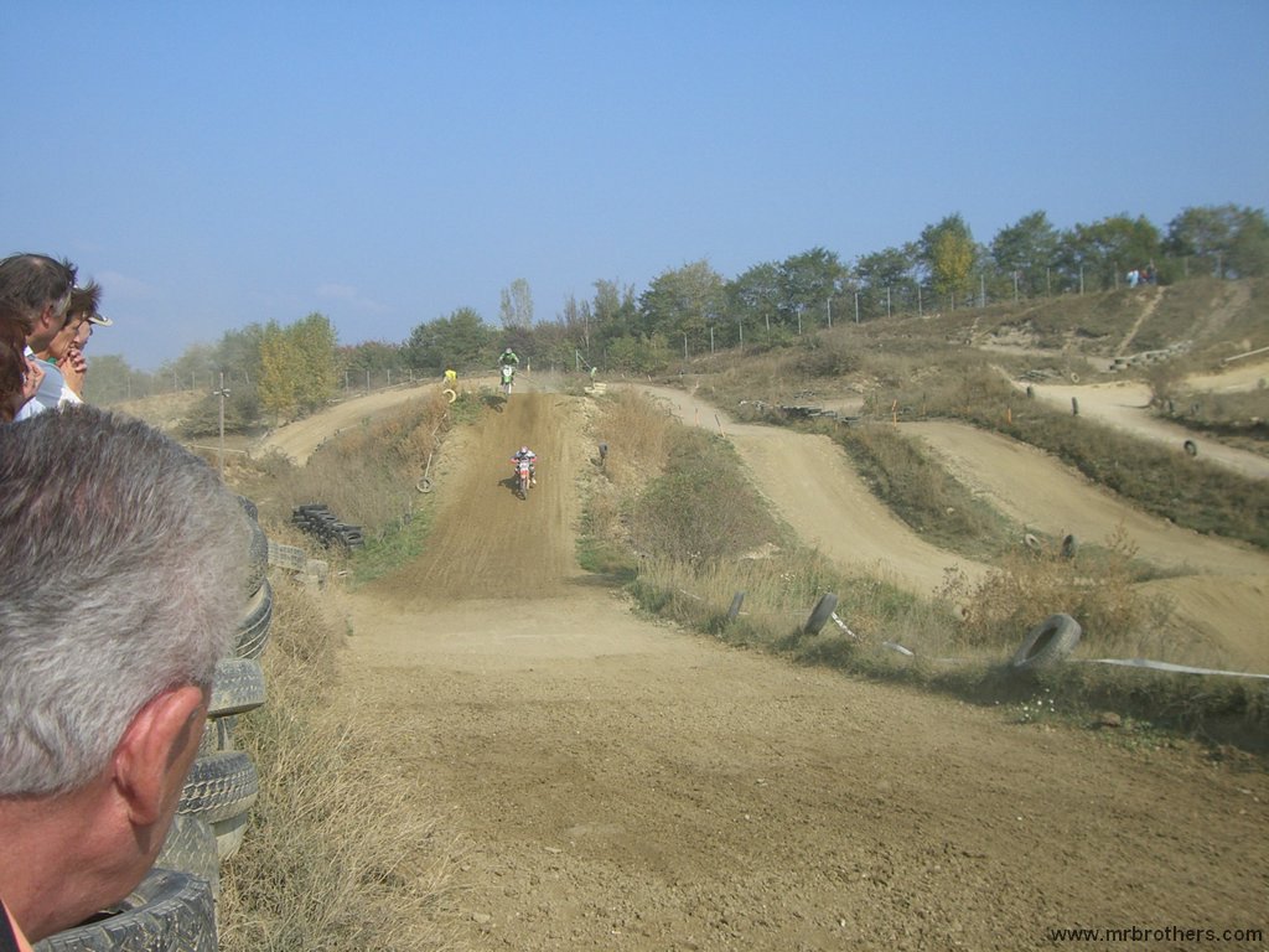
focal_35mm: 38
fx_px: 1393
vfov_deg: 37.7
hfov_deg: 49.0
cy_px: 476
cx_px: 634
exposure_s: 1/500
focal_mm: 6.2
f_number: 4.3
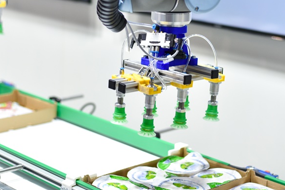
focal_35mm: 86
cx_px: 166
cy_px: 49
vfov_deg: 15.8
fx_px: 681
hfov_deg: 23.6
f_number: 2.2
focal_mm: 50
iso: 320
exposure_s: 1/250
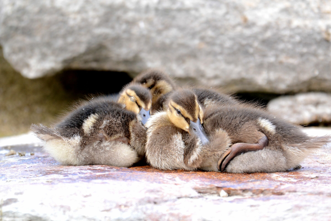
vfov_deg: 1.8
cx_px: 166
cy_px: 110
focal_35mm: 750
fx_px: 6895
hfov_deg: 2.7
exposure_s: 1/320
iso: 800
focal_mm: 500
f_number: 5.6
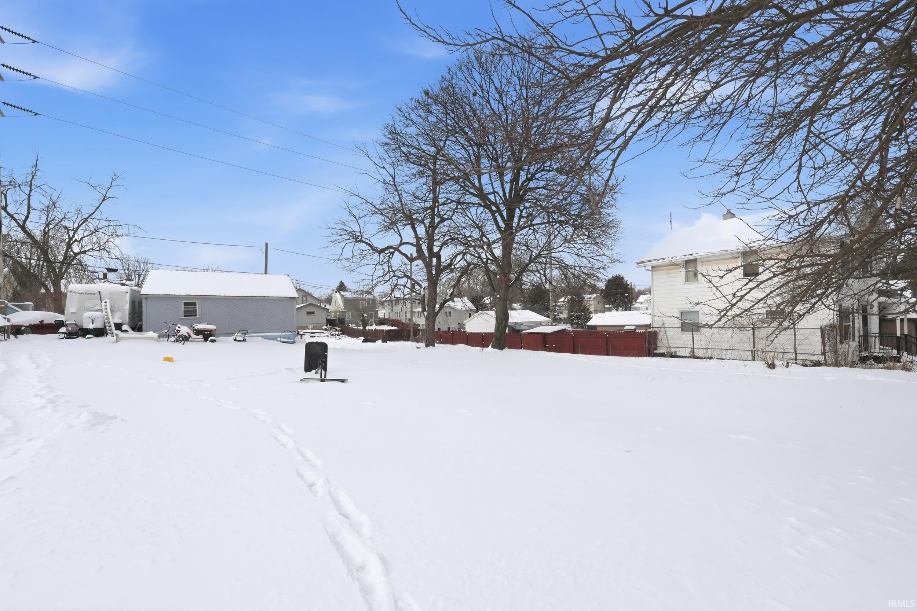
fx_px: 382
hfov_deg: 100.4
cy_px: 306
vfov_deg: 77.3
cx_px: 458
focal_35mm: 15
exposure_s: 1/4000
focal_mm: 10
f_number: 6.3
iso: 800
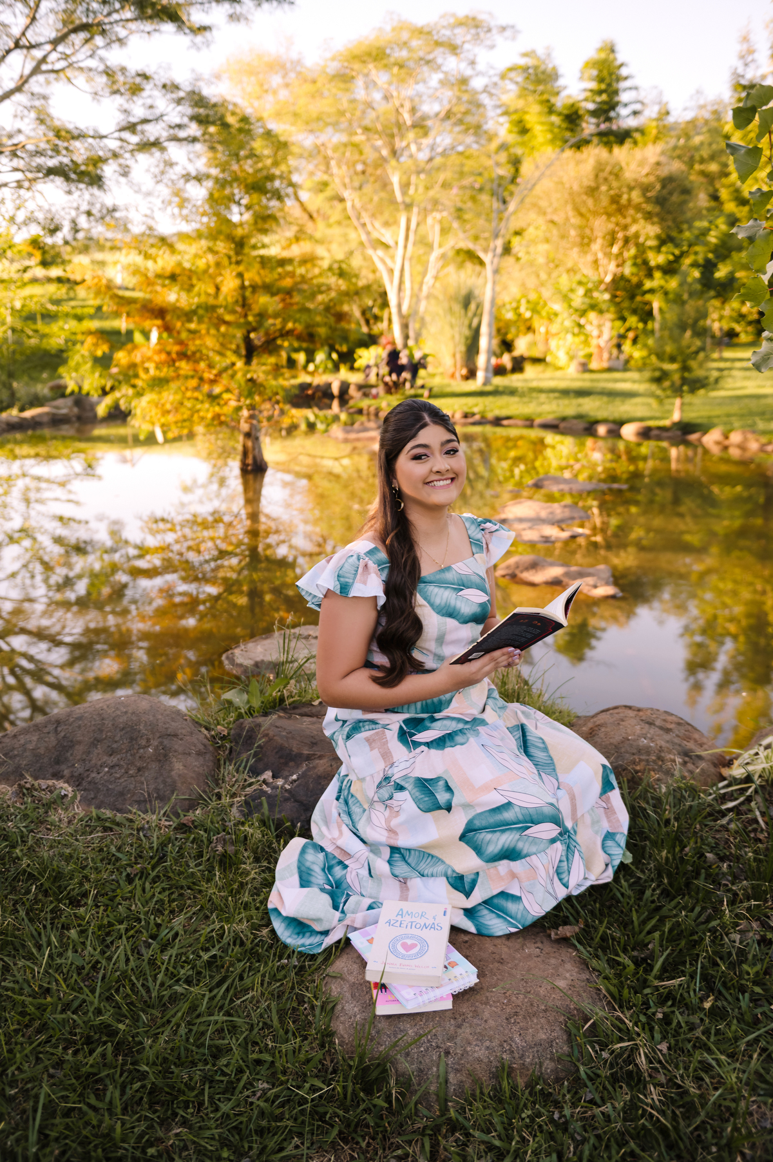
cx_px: 386
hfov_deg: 42.3
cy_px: 581
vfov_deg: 60.3
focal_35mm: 31
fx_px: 1000
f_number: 2.8
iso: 100
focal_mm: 31
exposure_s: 1/160
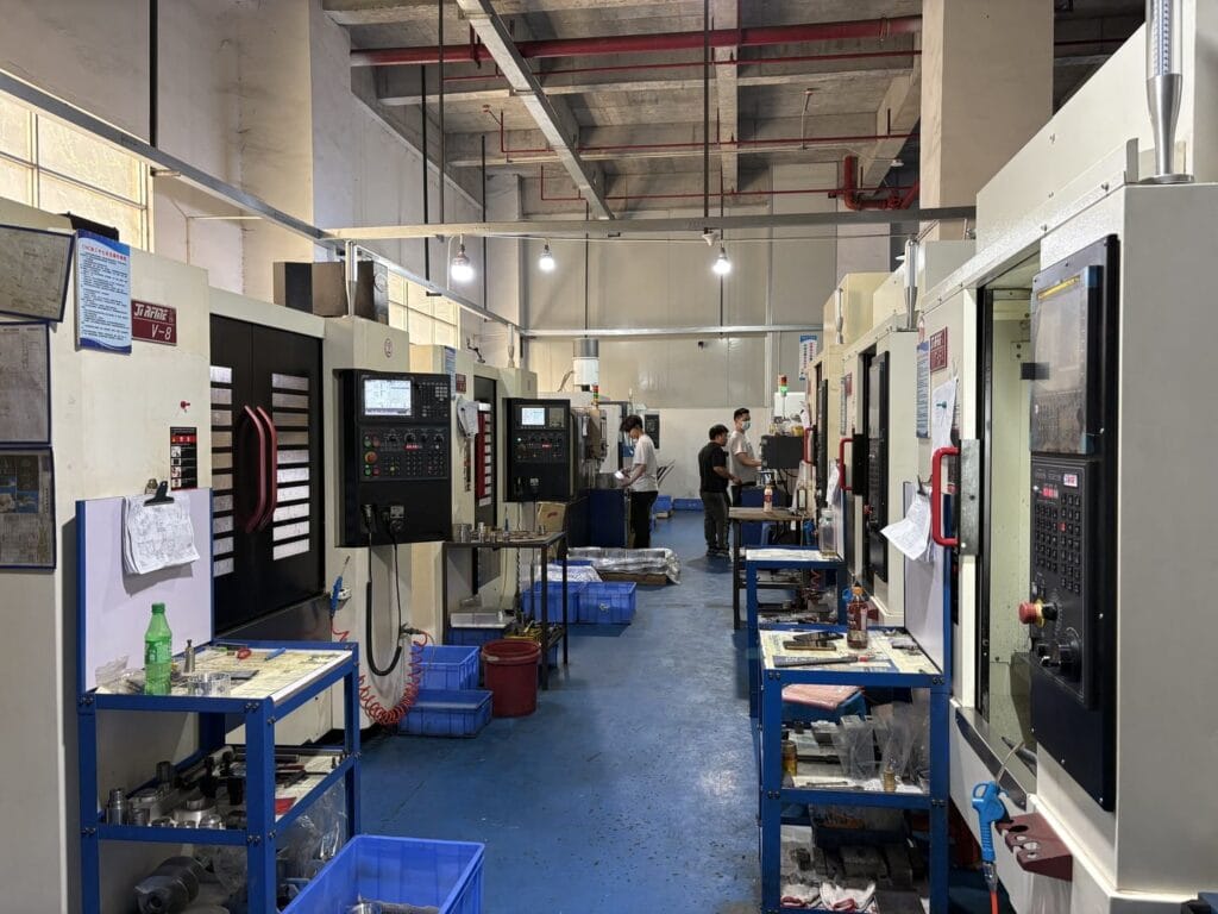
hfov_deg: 67.3
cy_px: 457
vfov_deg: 53.1
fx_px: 915
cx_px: 609
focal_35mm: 26
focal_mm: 5.96
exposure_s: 1/50
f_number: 1.6
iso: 80
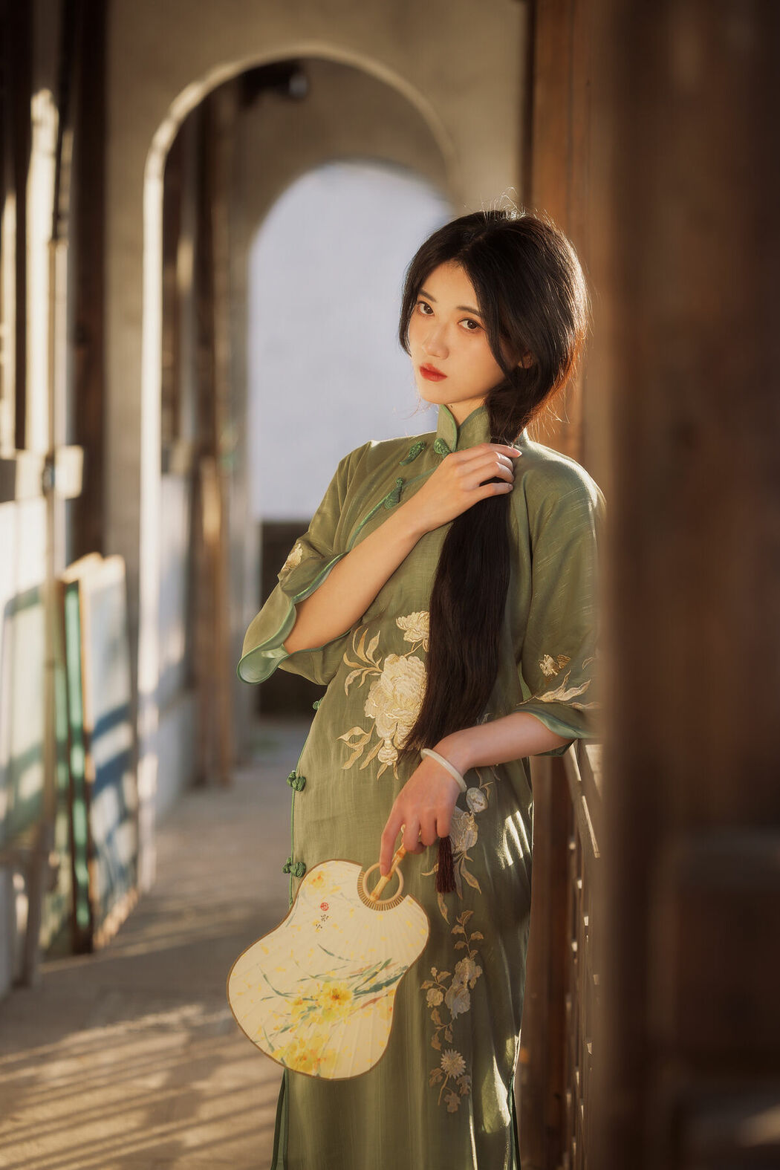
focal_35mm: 99
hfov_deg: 13.8
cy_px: 585
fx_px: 3217
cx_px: 390
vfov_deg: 20.6
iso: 100
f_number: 2.8
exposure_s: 1/250
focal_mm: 100
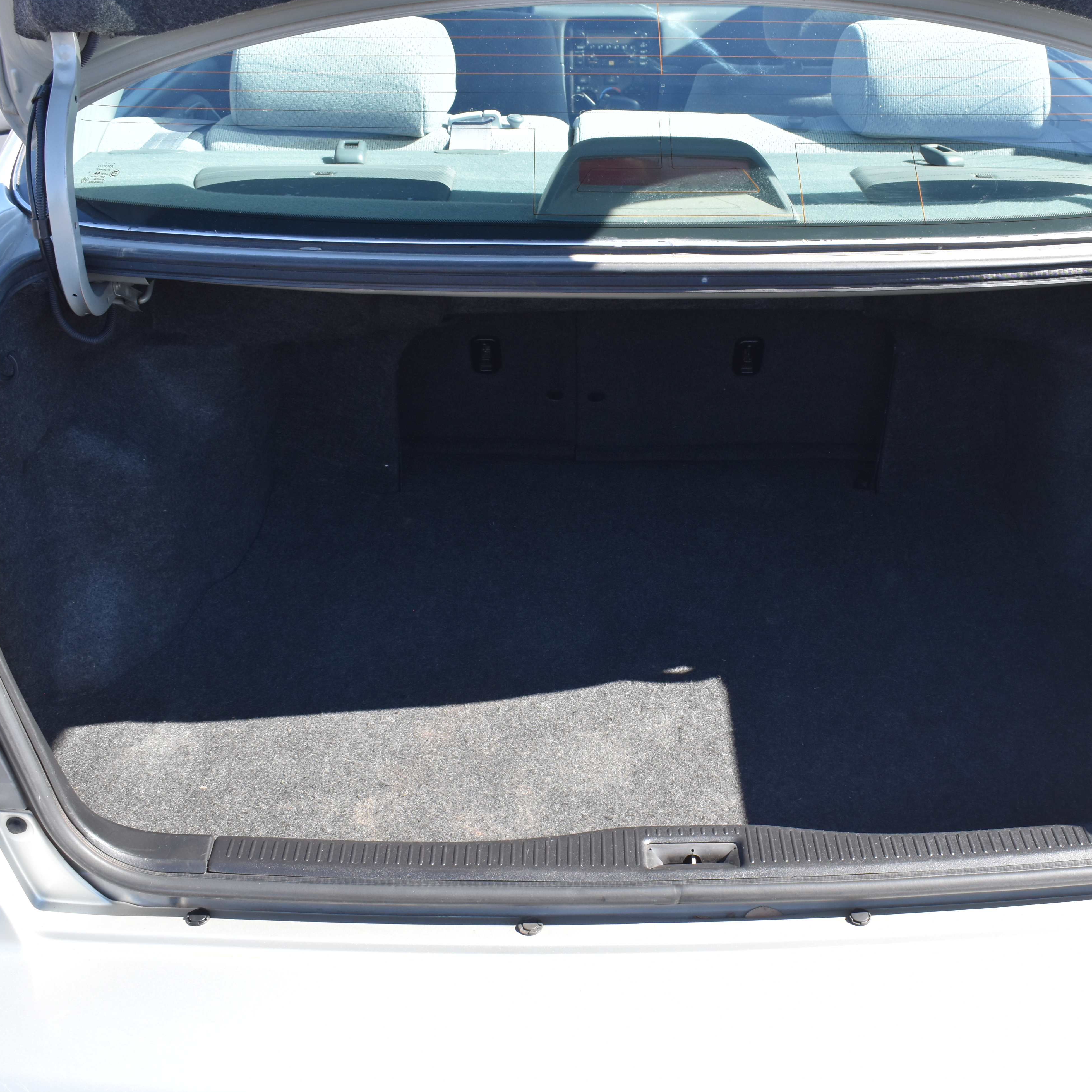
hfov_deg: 38.9
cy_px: 546
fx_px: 1535
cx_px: 677
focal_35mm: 43
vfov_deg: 39.2
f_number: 7.1
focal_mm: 22
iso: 400
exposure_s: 1/200
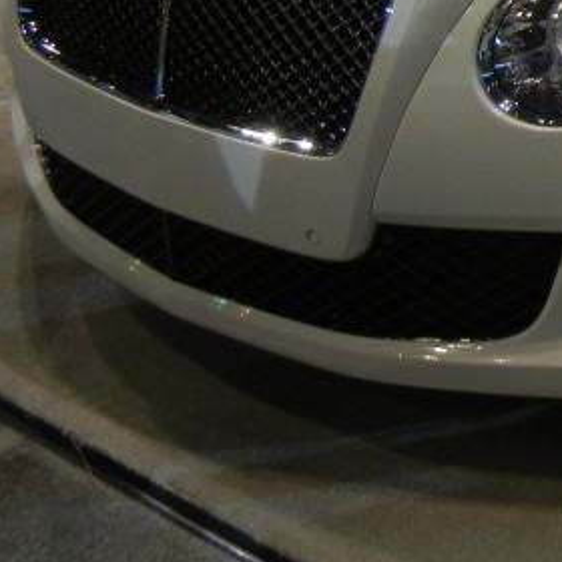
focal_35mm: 97
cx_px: 879
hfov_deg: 16.2
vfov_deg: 16.9
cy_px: -161
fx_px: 1782
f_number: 3.5
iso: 160
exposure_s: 1/64.5
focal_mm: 5.4
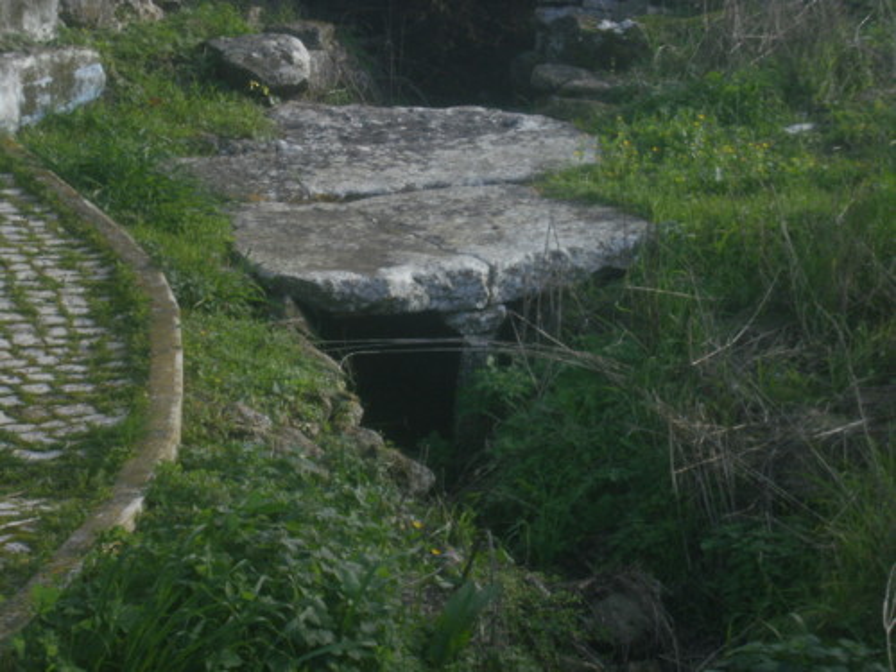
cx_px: 448
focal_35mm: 105
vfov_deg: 14.1
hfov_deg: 18.7
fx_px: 2718
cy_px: 336
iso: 100
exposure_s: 1/125
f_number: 5.9
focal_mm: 18.6
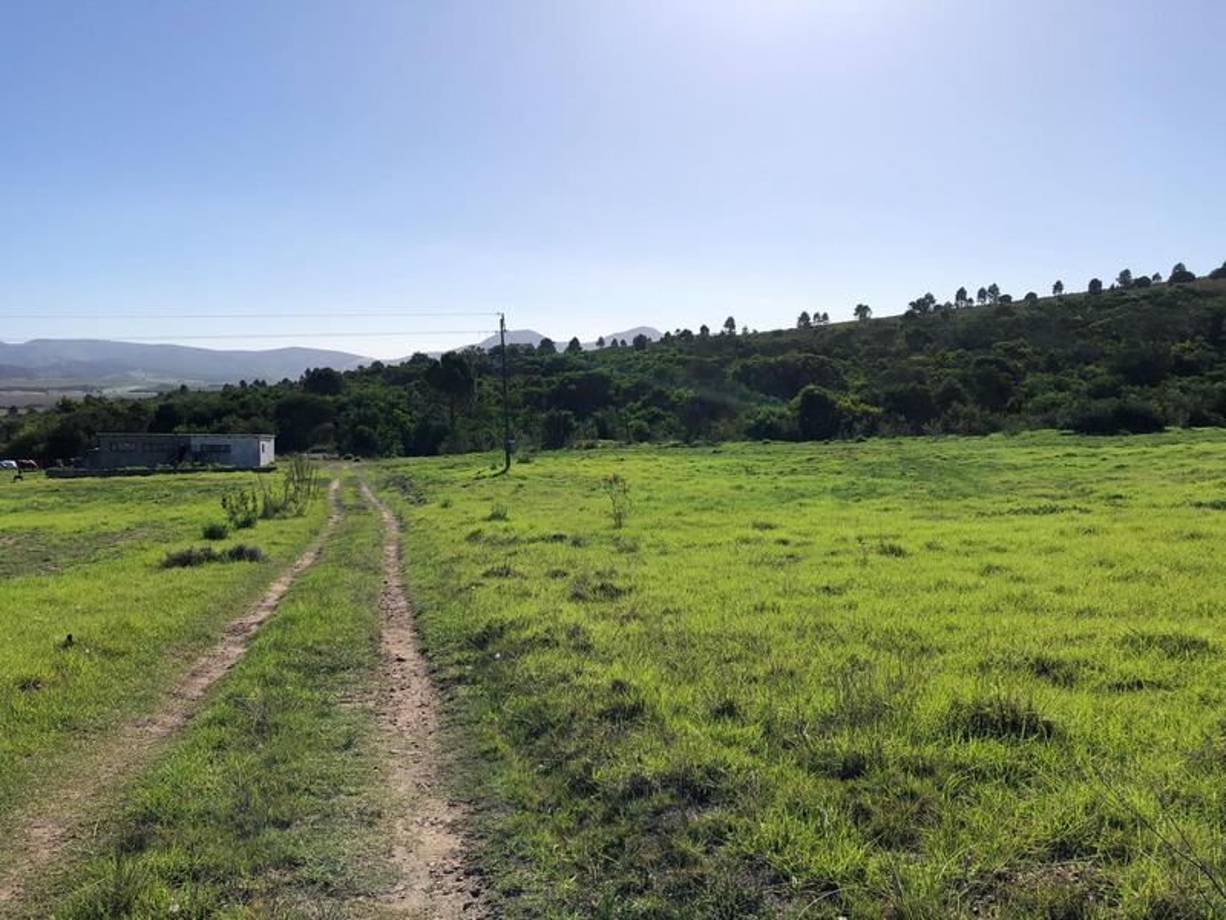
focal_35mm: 28
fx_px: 992
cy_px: 460
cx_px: 613
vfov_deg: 49.7
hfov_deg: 63.4
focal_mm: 3.99
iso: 25
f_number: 1.8
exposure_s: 1/4367
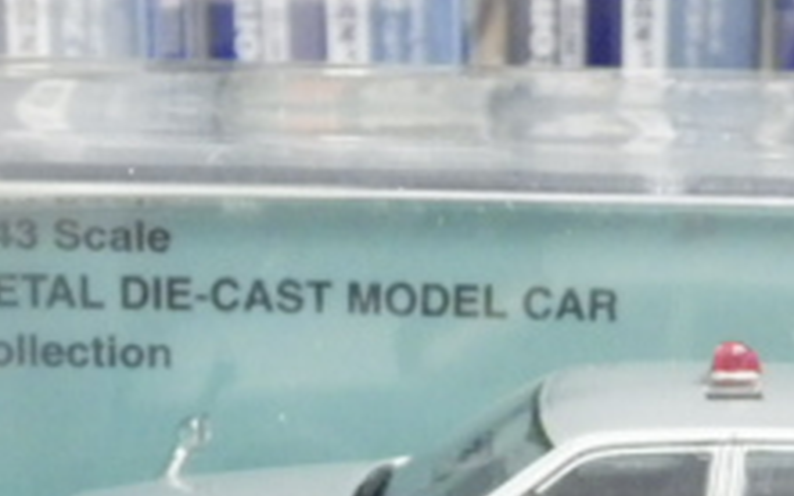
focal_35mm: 126
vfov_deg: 10.3
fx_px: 2726
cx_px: 657
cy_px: 514
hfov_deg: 16.4
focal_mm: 7.4
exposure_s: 1/25
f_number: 3.6
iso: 1000
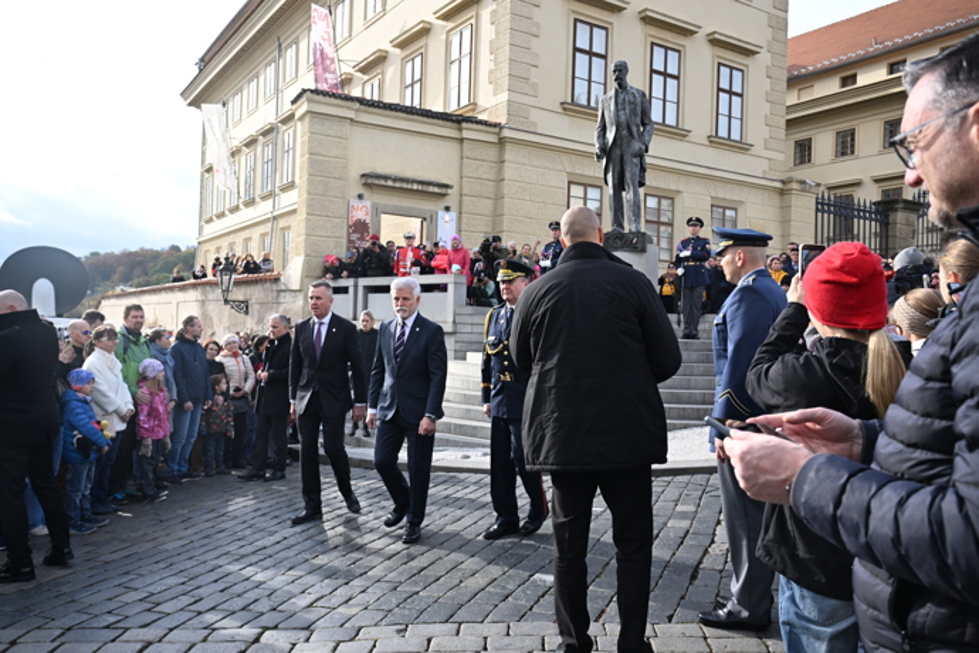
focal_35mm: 29
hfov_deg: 63.7
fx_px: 789
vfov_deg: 45.0
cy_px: 326
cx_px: 490
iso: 1000
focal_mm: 29
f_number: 5
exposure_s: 1/2000
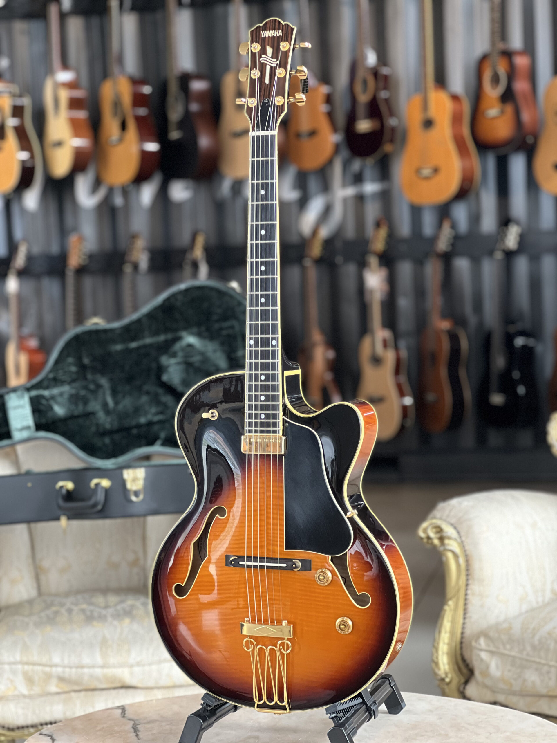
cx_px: 278
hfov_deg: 19.1
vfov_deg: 25.3
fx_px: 1652
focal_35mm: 77
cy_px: 372
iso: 250
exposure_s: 1/40
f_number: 2.8
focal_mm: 9
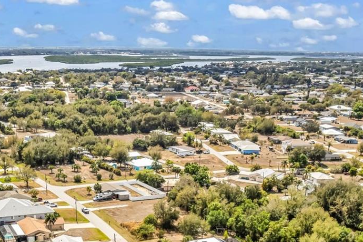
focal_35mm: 51
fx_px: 514
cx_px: 78
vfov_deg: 24.5
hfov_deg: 37.6
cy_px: 272
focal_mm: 8.38
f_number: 2.8
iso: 100
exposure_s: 1/2000
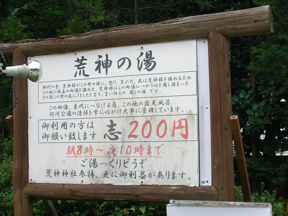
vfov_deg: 21.9
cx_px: 144
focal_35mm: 67
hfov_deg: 29.0
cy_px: 108
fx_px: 557
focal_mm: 11.2
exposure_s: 1/227
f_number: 4.6
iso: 50
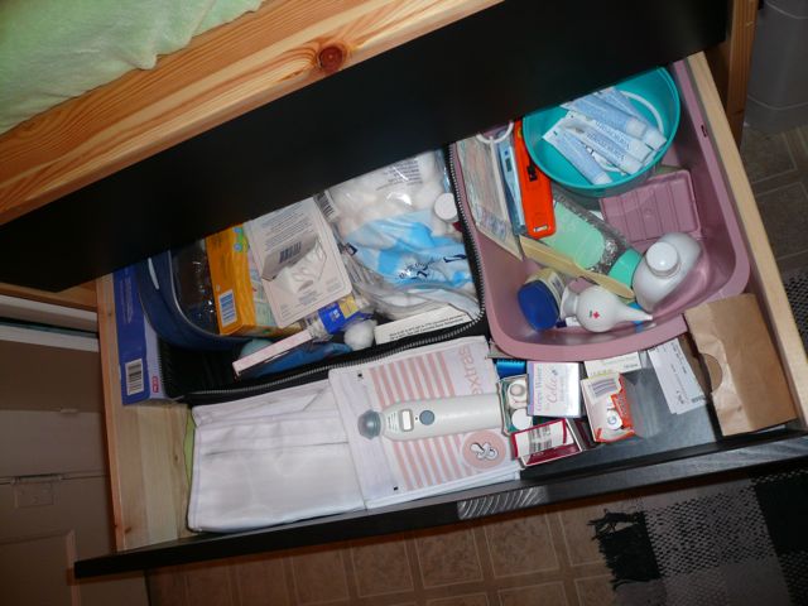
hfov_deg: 61.7
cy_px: 303
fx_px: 677
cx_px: 404
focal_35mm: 29
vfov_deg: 48.2
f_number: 2.8
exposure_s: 1/30
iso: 100
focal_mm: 4.7
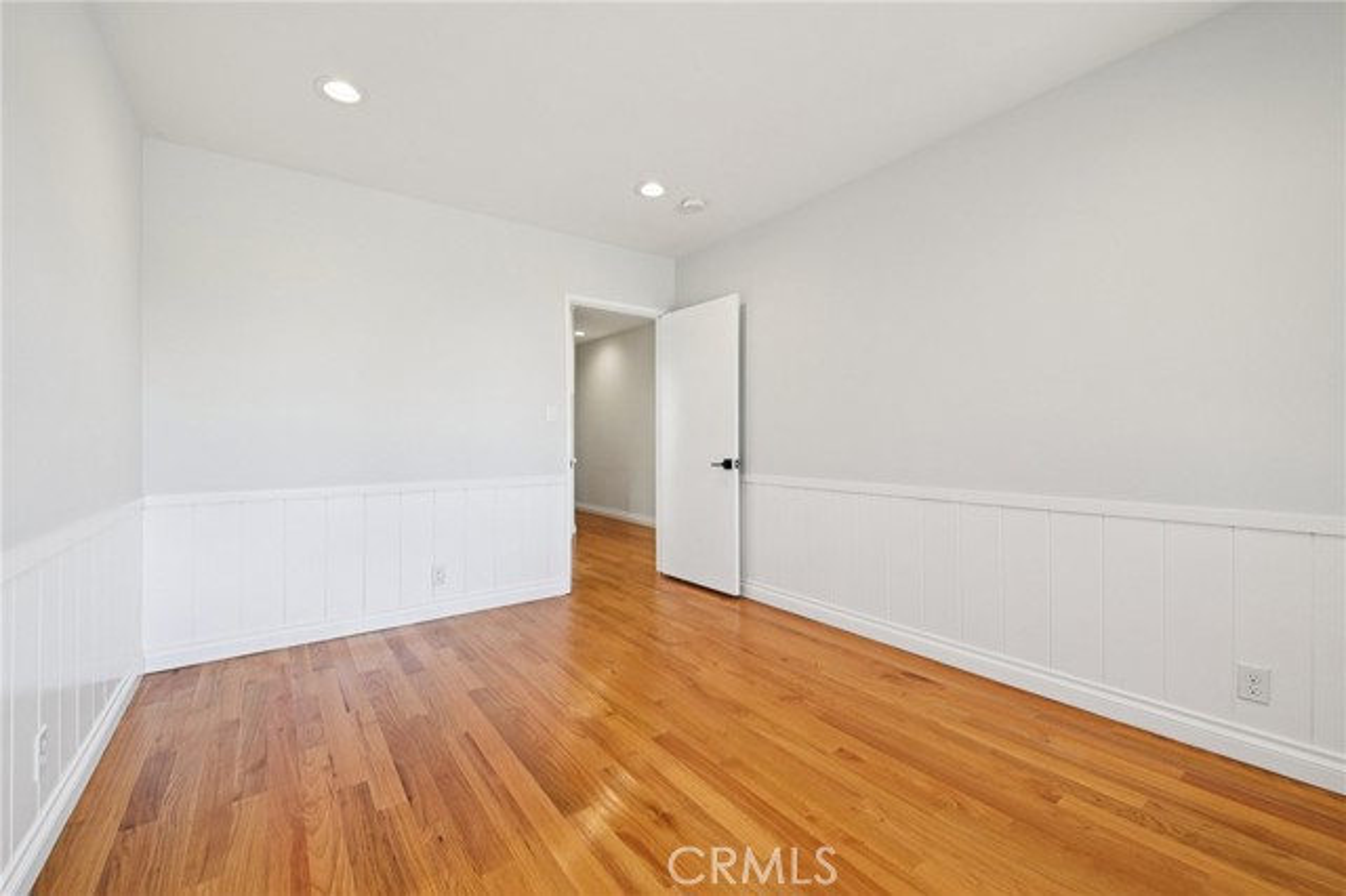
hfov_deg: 104.3
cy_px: 448
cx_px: 673
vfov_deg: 81.1
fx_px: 523
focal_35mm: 14
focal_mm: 14
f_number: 8
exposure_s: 1/15
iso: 250
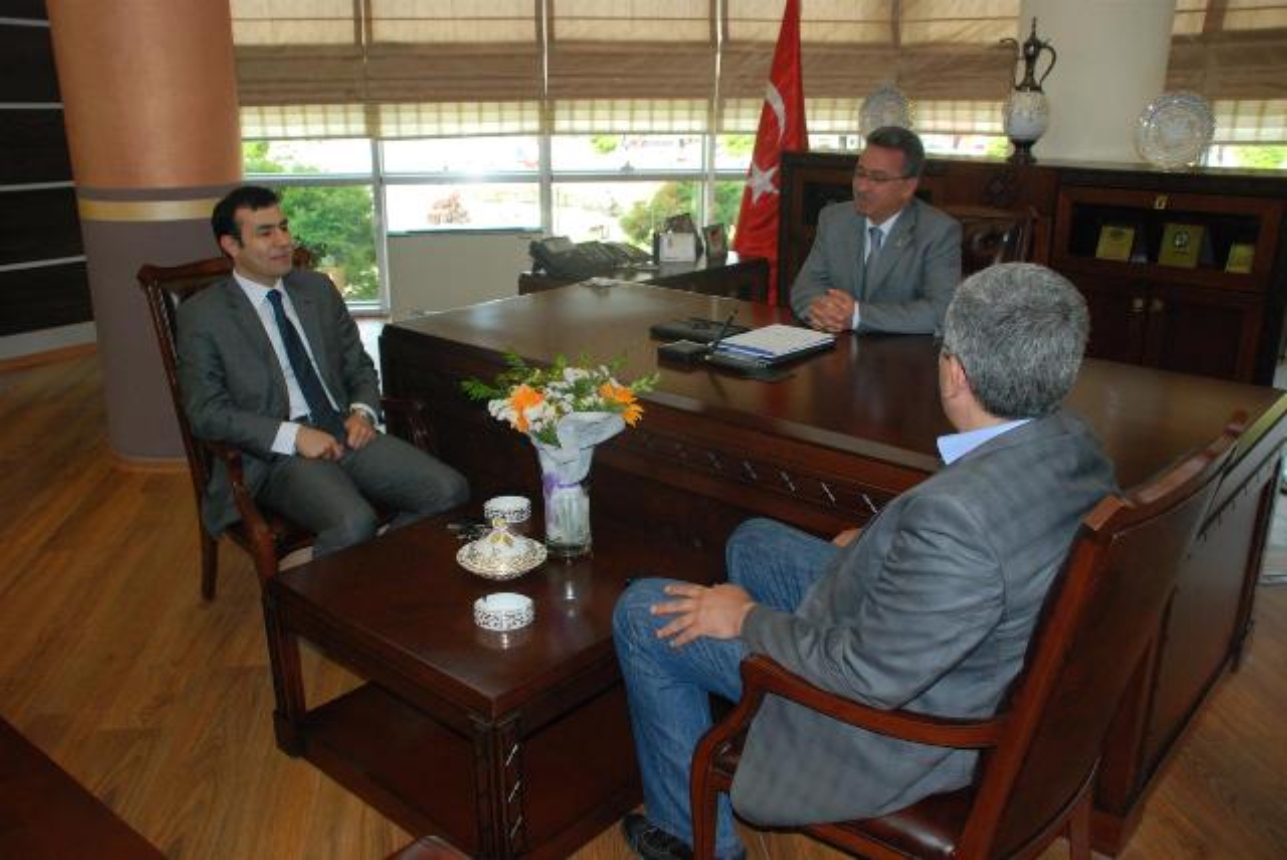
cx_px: 644
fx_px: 1073
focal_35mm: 30
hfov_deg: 61.9
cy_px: 430
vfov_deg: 43.7
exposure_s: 1/60
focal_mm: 20
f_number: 5
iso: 800
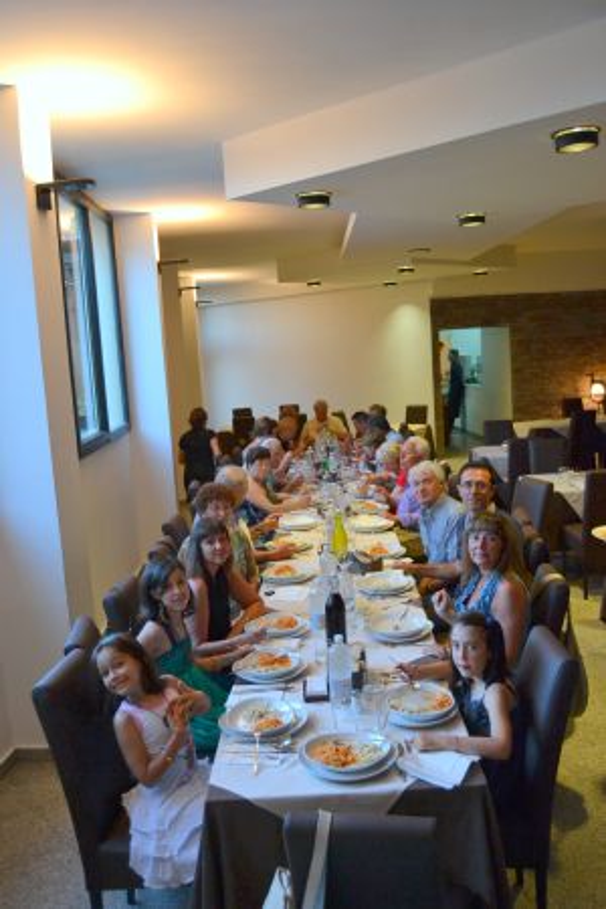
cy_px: 454
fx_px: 757
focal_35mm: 30
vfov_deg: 61.9
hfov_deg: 43.6
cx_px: 303
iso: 720
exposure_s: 1/60
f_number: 3.5
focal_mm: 20
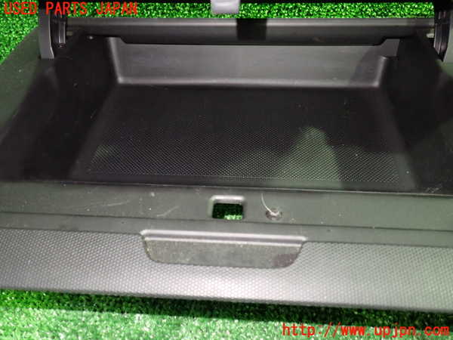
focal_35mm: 30
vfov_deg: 46.8
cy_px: 170
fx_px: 393
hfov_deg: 60.0
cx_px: 226
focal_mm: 5.4
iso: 800
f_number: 2.3
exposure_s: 1/15
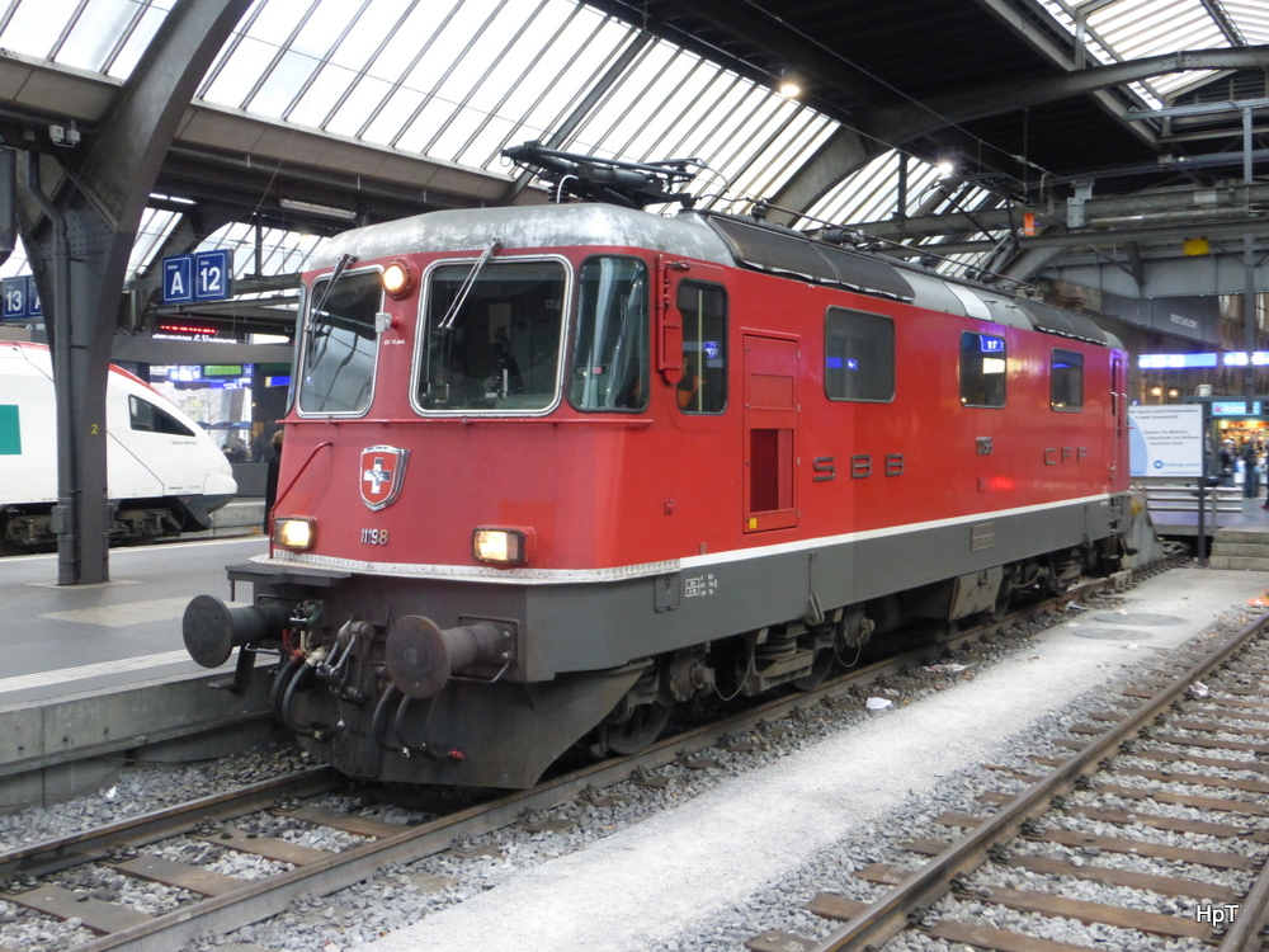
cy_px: 476
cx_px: 634
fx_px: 1283
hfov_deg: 52.6
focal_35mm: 35
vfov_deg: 40.7
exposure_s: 1/10
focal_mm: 6.1
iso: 400
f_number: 3.7
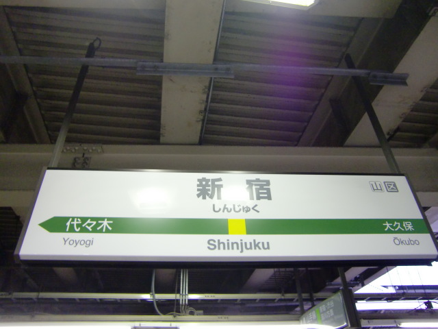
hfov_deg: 63.4
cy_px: 164
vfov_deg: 49.7
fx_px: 354
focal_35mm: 28
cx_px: 219
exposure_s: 1/60
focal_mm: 4.9
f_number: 2.6
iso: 320
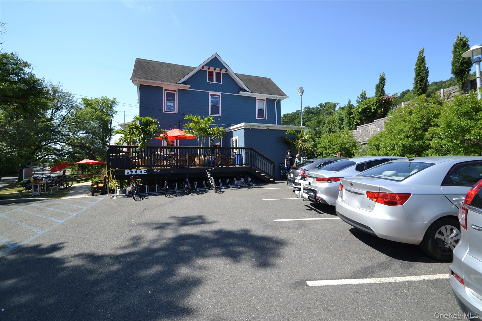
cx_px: 241
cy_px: 160
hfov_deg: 100.4
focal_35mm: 15
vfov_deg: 77.3
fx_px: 201
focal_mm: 10
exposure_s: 1/200
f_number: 7.1
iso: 100
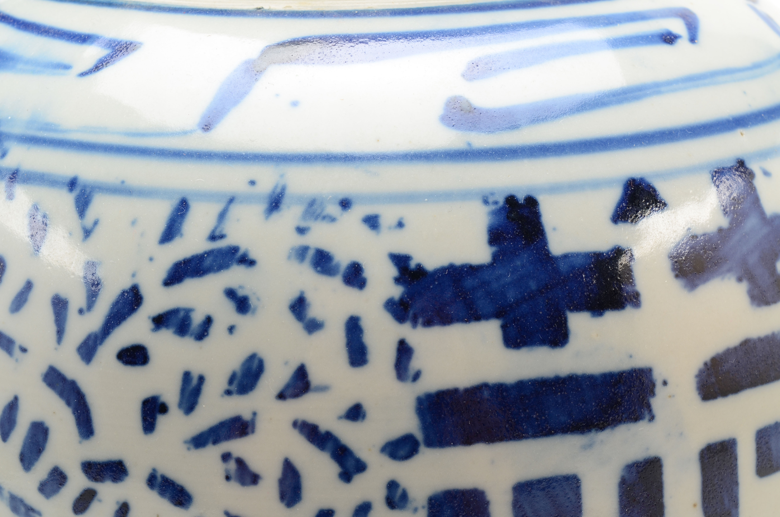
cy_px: 258
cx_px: 390
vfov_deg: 16.5
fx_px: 1784
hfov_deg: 24.7
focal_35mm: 82
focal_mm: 55
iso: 100
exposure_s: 1/160
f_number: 18
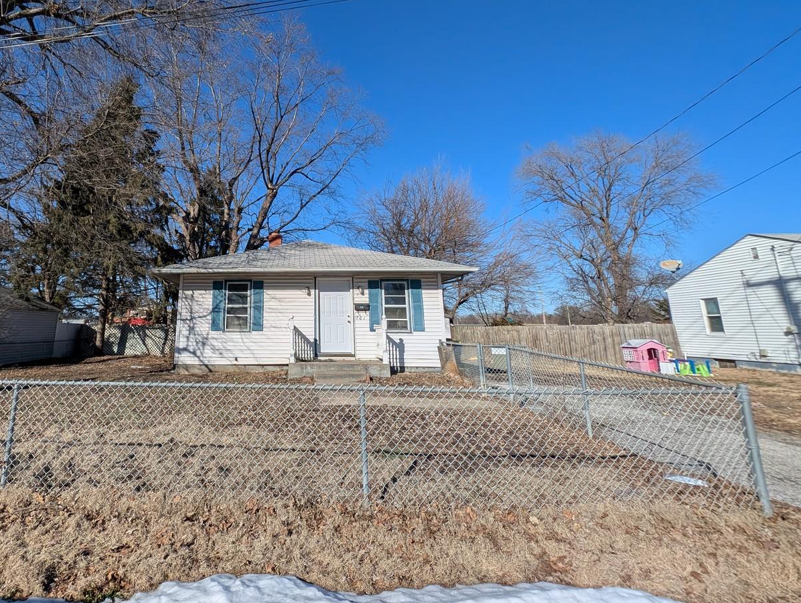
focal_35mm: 16
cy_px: 242
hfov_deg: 91.4
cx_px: 275
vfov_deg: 77.4
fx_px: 371
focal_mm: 2.23
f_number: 1.95
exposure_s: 1/3817
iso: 41
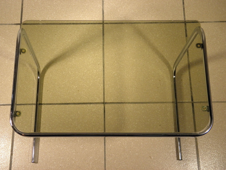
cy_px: 85
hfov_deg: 40.4
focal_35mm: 47
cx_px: 113
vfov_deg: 30.9
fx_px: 307
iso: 200
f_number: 3.9
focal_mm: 8.6
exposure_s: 1/40
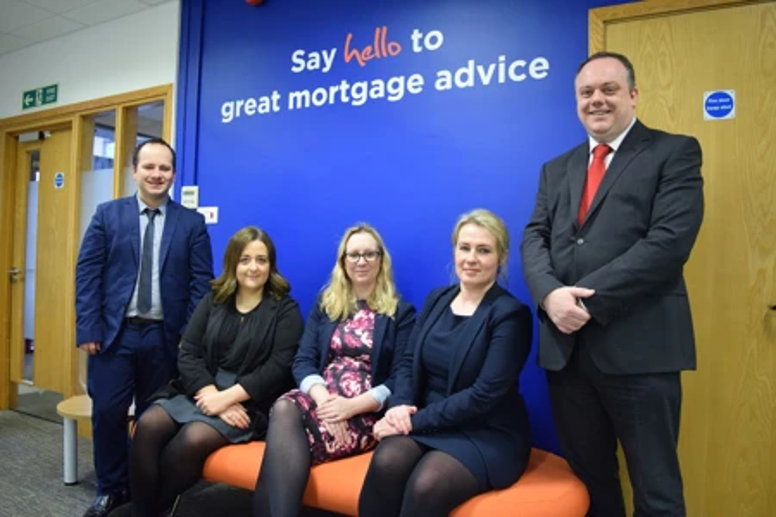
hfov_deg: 67.4
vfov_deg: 47.9
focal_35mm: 27
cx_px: 388
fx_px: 582
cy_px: 258
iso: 900
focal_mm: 18
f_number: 3.5
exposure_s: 1/60
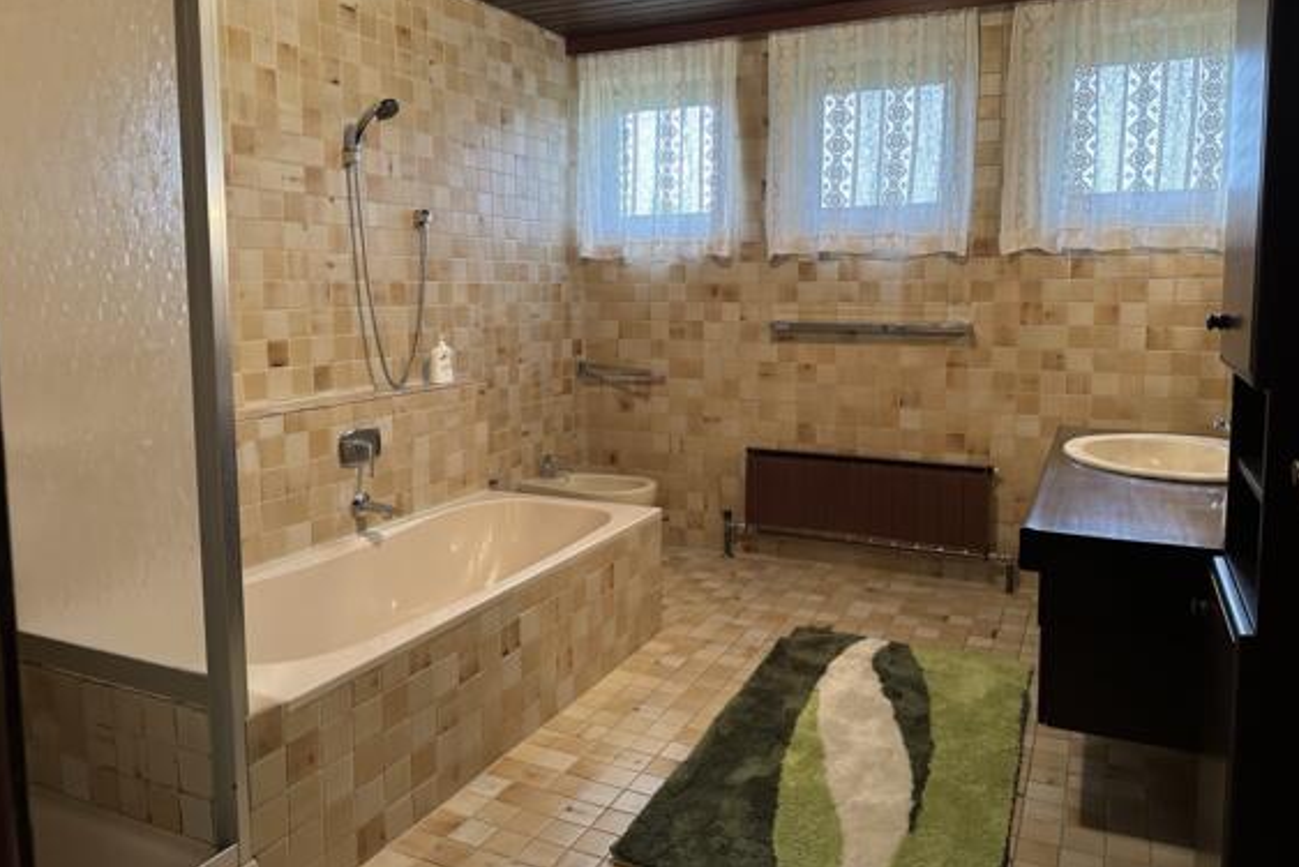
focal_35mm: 26
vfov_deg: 49.5
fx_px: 939
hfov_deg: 69.4
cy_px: 385
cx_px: 663
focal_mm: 6.86
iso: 250
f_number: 1.78
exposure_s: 1/50
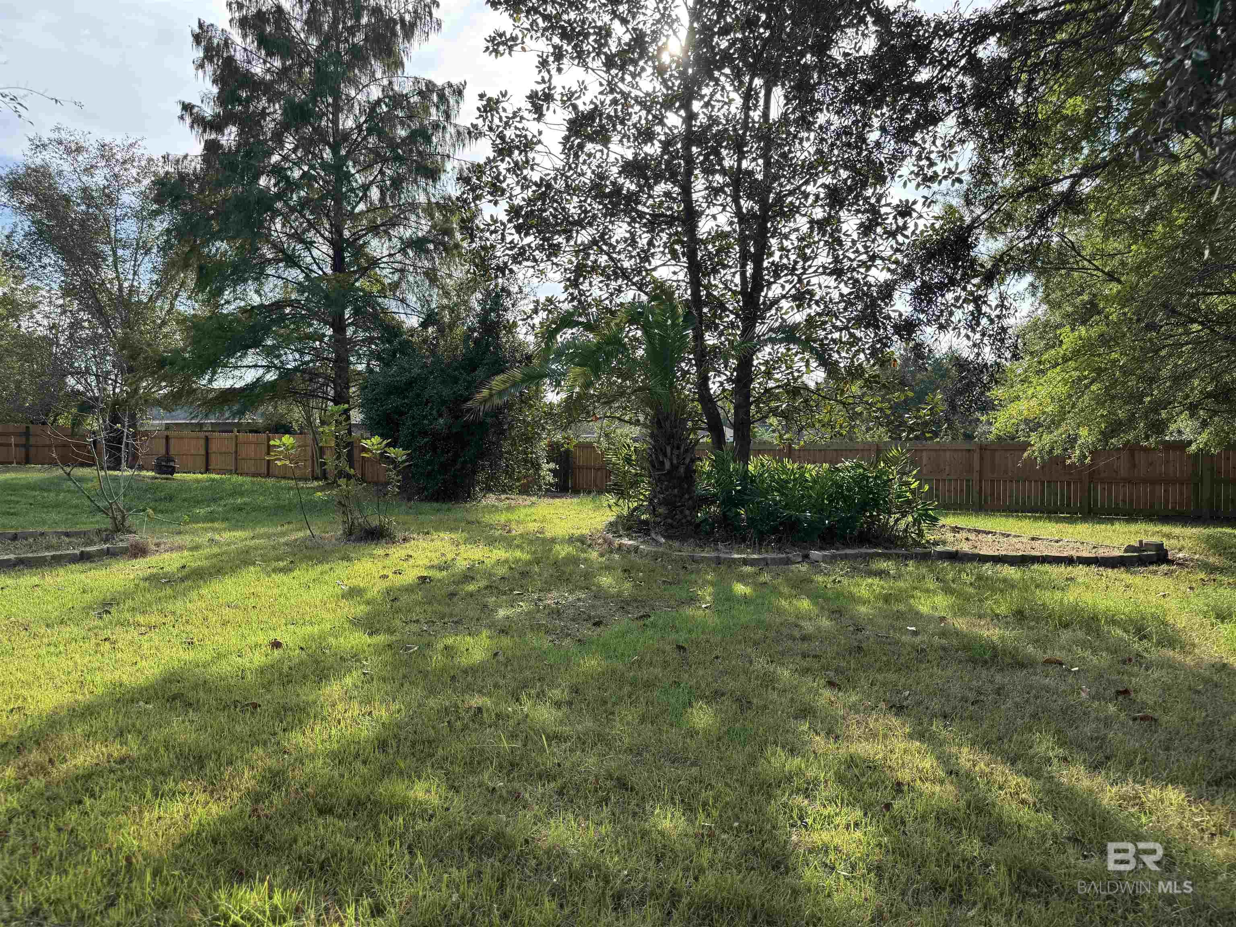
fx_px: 857
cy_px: 464
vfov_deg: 56.8
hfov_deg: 71.6
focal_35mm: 24
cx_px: 618
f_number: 1.78
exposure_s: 1/1131
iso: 80
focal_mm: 6.76
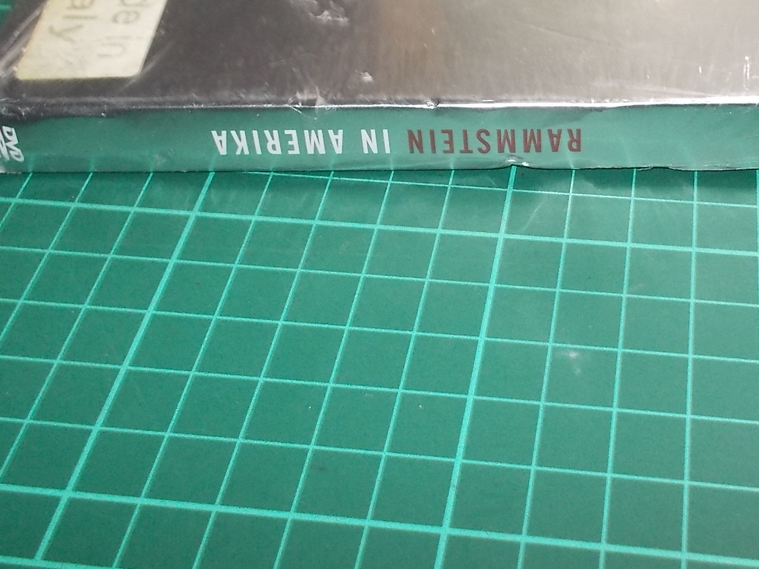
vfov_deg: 29.5
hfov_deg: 38.3
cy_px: 195
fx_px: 1074
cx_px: 529
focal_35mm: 49
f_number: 3.3
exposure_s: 1/30
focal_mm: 4.1
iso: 200
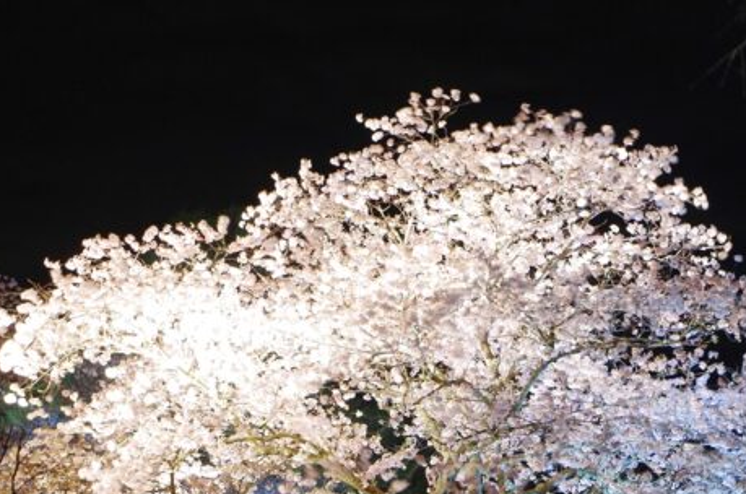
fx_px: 1799
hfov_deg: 23.4
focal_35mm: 87
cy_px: 330
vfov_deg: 15.6
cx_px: 449
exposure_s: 8
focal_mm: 26.25
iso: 100
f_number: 5.6
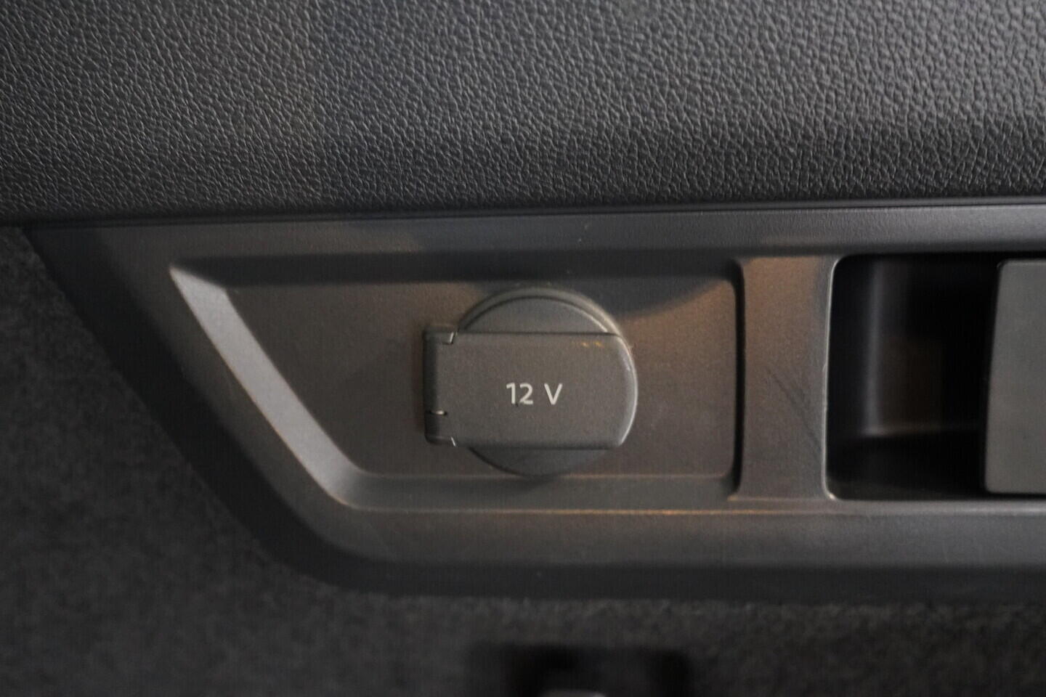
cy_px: 348
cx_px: 523
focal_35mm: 36
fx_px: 1046
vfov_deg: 36.9
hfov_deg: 53.1
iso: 5000
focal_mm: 24
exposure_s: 1/40
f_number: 2.8
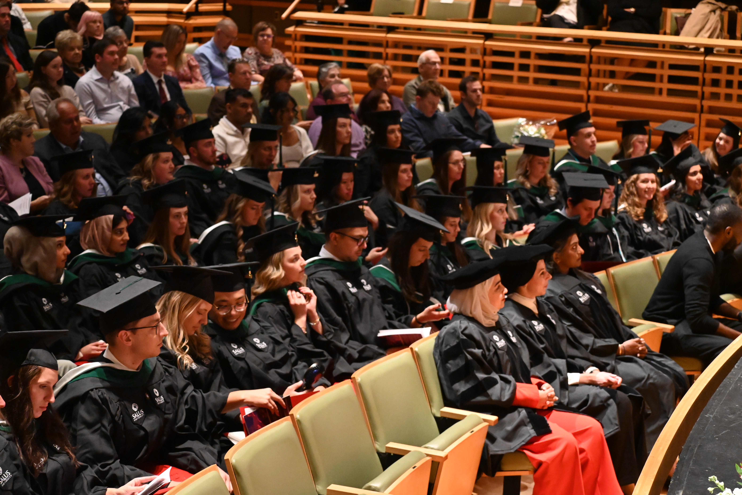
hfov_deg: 27.0
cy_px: 248
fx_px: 1546
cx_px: 371
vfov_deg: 18.2
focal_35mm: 75
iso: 5600
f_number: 4.5
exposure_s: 1/60
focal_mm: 50
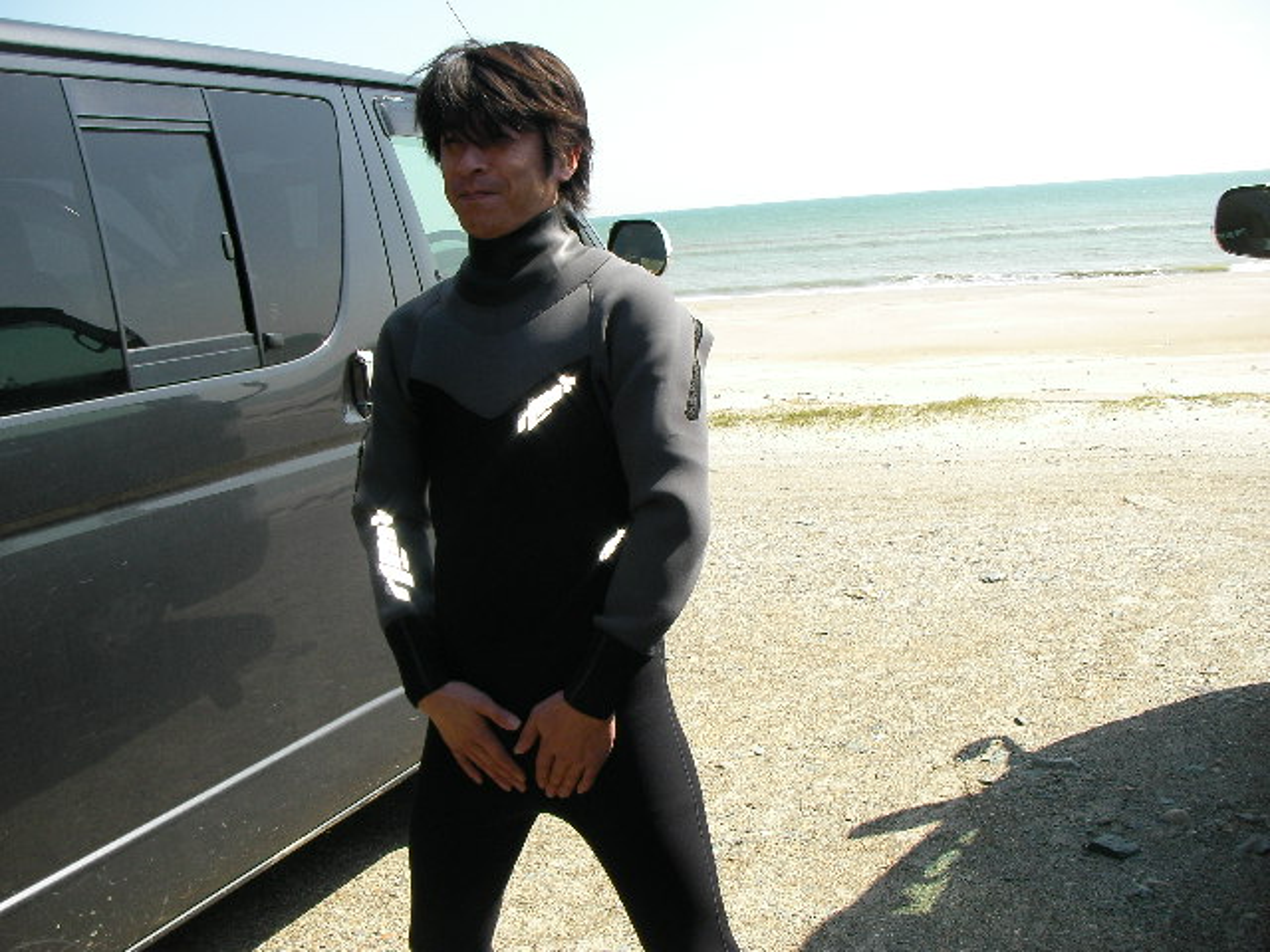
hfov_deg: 49.0
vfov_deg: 37.7
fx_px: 1394
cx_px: 635
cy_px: 476
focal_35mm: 38
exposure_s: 1/255
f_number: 4.5
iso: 50
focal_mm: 6.3
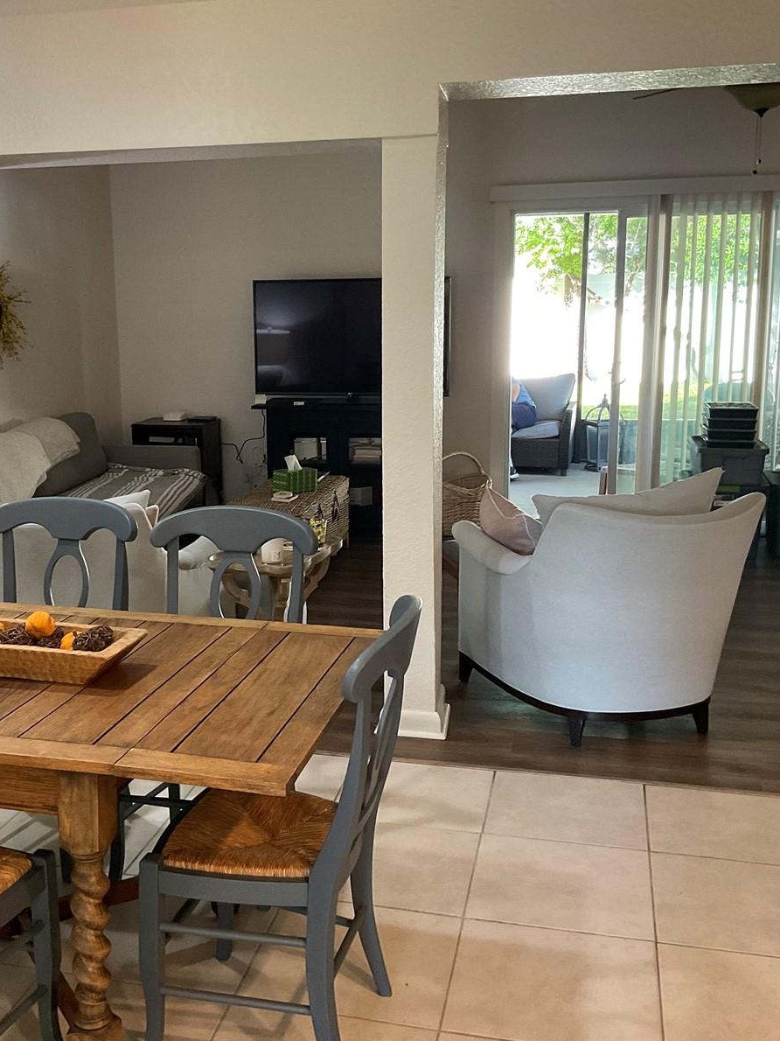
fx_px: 1172
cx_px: 289
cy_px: 517
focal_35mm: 39
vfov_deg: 47.9
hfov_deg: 36.6
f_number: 1.8
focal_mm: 3
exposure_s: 1/60
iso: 125
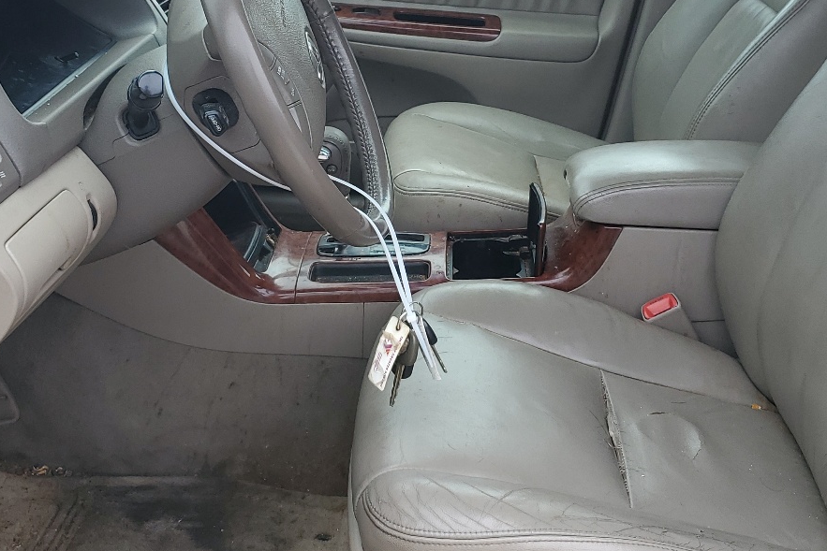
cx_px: 437
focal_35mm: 49
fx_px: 1126
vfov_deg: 27.4
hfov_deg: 40.3
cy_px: 198
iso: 50
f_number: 1.5
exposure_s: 1/833
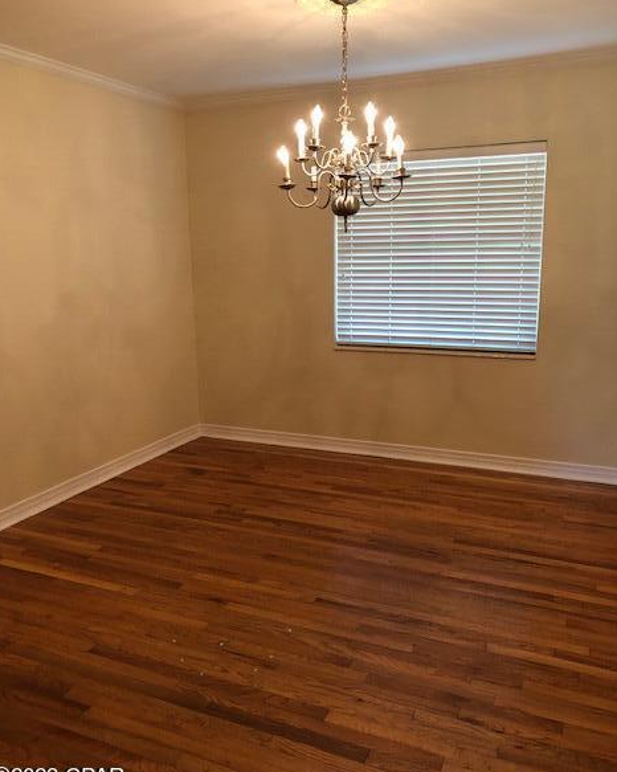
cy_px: 389
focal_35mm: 30
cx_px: 303
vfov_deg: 58.8
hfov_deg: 48.5
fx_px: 685
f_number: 1.8
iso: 40
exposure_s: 1/20
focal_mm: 4
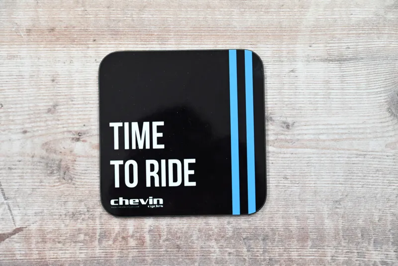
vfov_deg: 15.9
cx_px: 199
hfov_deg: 23.6
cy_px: 133
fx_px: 951
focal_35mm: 86
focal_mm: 86
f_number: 6.3
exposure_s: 1/80
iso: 3200
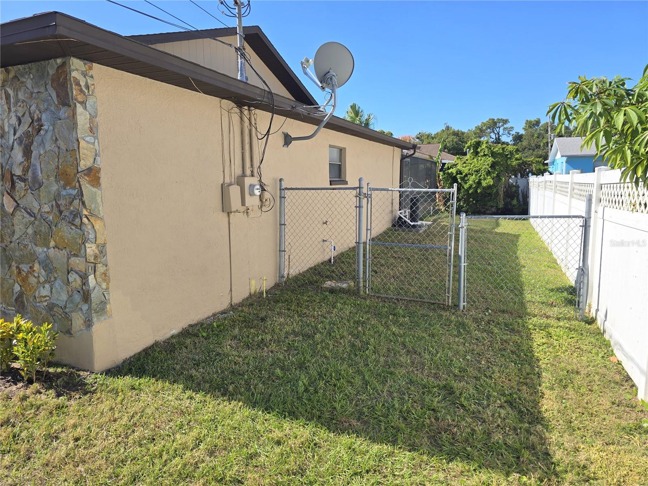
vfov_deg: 58.9
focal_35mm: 23
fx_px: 431
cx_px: 324
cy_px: 243
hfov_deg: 73.9
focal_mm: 6.3
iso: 12
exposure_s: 1/724
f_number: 1.7
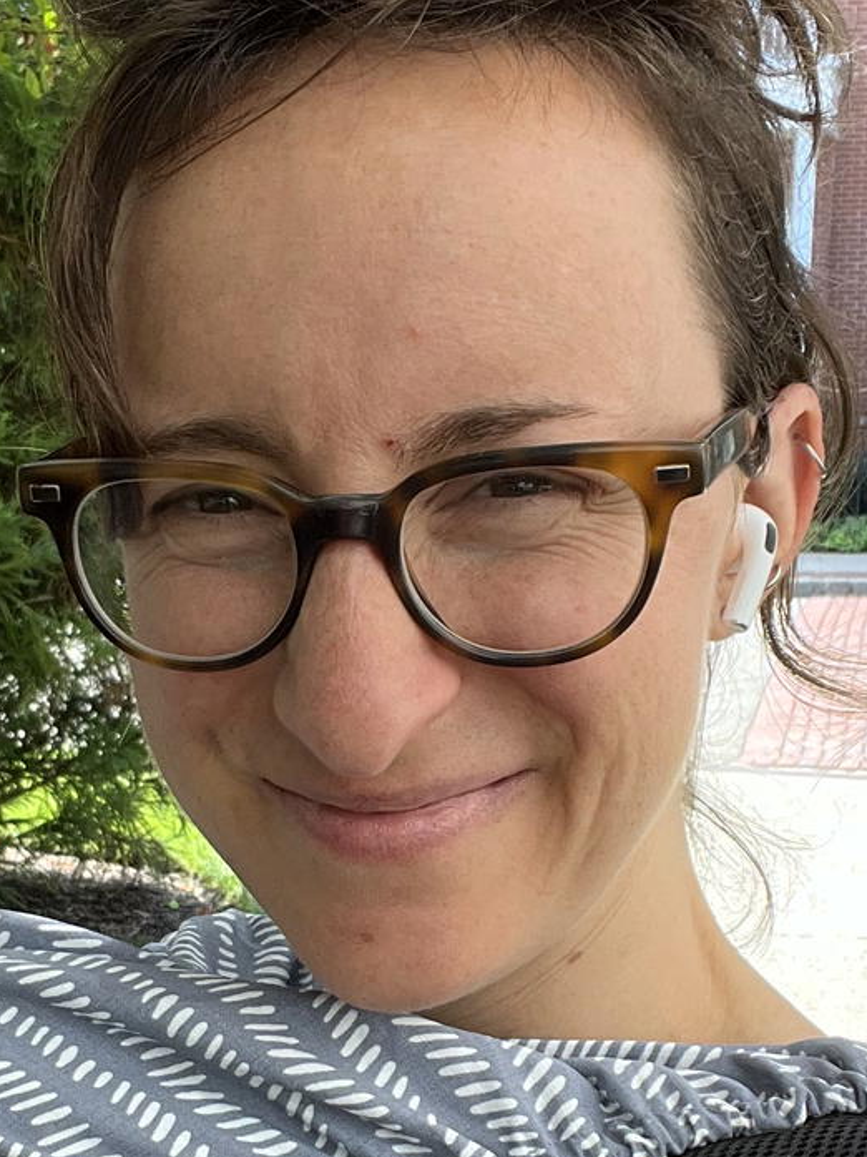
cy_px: 849
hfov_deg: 21.3
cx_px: 326
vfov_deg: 27.8
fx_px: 2304
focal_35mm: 69
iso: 50
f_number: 2.2
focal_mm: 2.71
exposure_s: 1/121
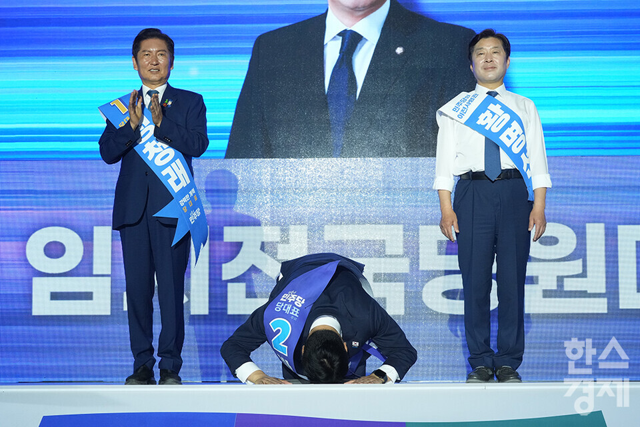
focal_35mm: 70
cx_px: 320
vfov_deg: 19.5
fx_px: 1244
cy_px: 214
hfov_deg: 28.8
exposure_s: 1/160
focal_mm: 70
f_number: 10
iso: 3200
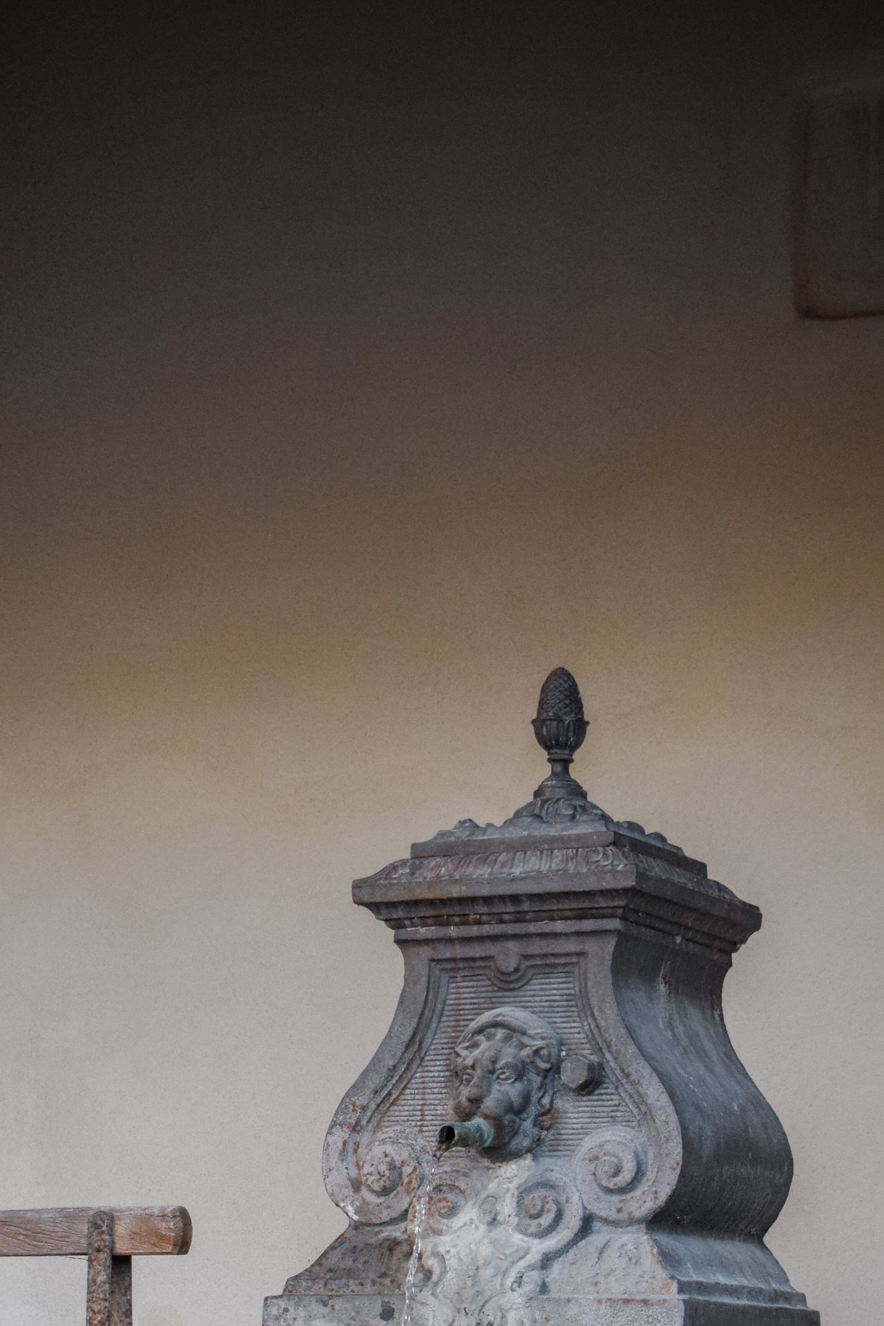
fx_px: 3536
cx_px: 385
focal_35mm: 96
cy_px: 1241
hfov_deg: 14.2
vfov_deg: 20.7
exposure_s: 1/400
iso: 1600
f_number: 4.5
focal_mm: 34
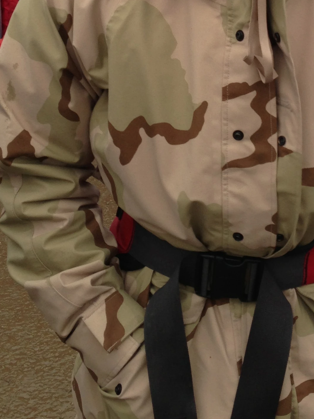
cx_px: 251
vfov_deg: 24.5
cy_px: 3
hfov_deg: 19.2
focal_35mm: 76
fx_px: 919
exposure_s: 1/430
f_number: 2.4
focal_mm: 4.13
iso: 50
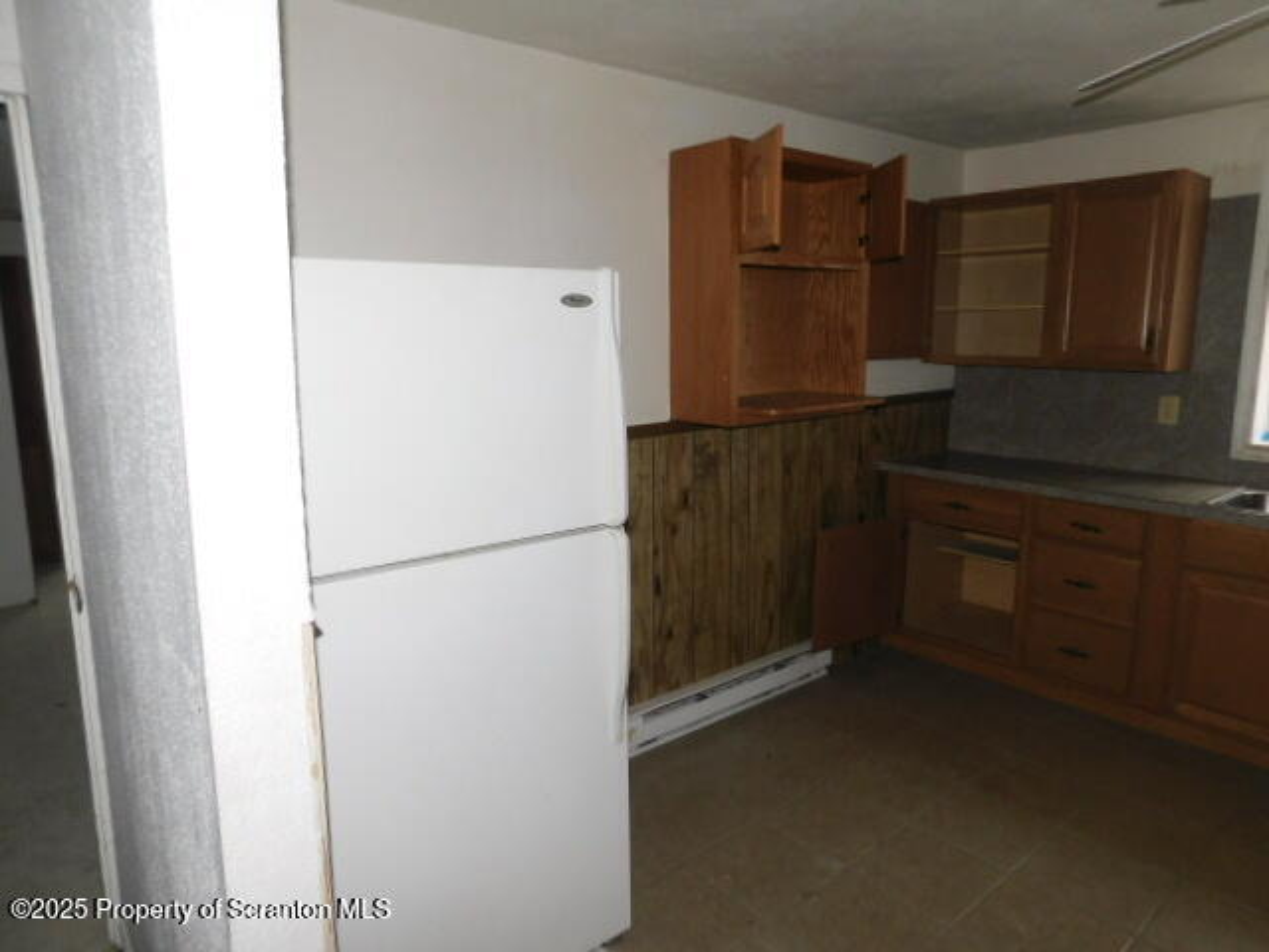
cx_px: 634
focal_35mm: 23
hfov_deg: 73.9
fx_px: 843
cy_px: 476
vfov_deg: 58.9
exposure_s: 1/30
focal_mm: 4
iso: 200
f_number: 3
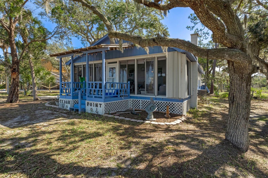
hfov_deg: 95.0
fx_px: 123
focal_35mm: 16
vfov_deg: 72.0
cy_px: 89
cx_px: 134
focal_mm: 11
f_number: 8
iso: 320
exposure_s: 1/400
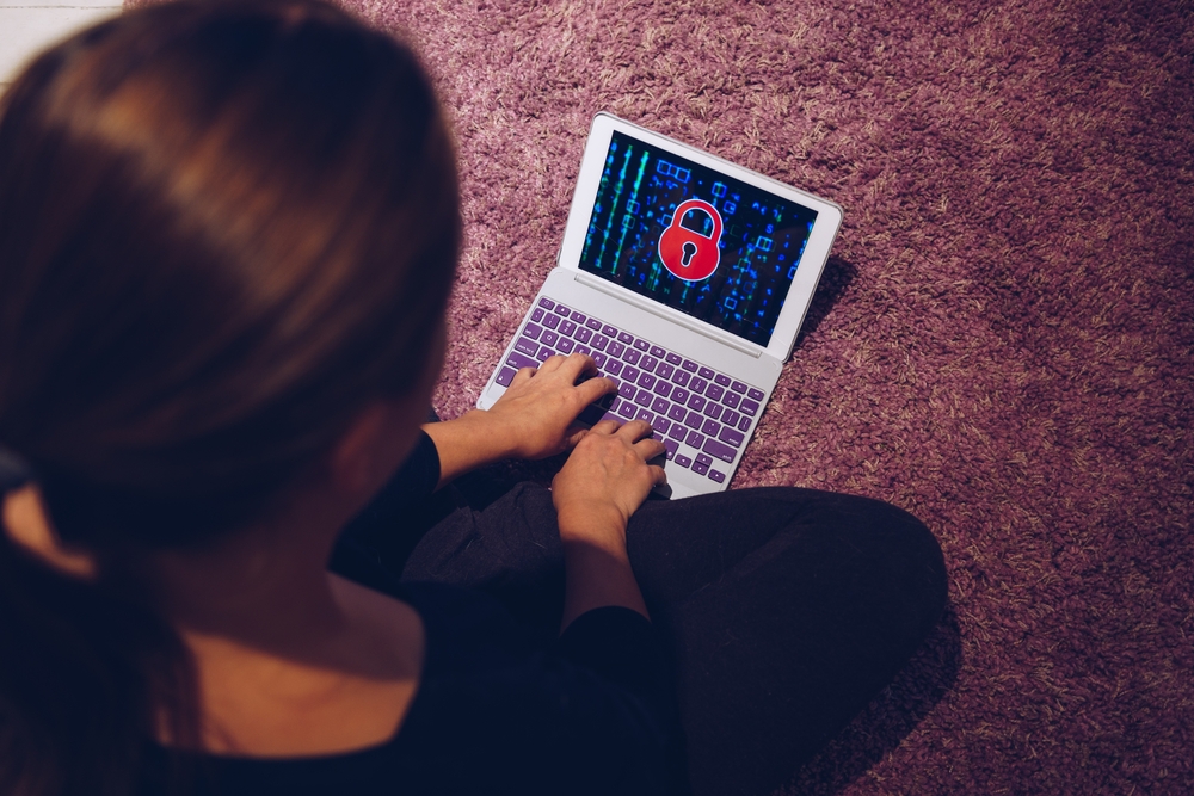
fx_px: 1294
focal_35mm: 39
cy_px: 398
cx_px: 597
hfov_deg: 49.5
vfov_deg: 34.2
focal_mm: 26
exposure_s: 1/40
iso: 320
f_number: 2.8
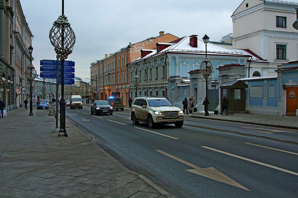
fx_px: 306
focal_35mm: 37
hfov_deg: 51.9
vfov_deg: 35.9
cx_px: 149
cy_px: 99
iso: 100
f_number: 8
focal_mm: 28
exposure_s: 1/50
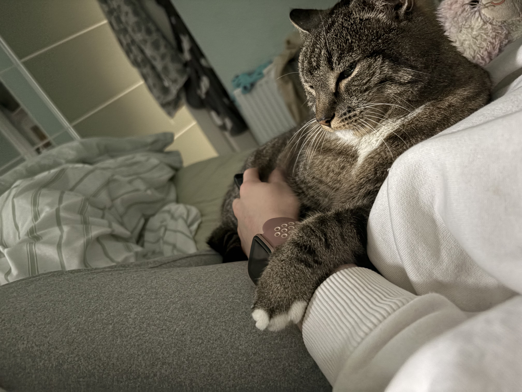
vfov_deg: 53.1
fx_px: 392
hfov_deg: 67.3
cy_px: 196
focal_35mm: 26
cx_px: 261
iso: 1000
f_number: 1.6
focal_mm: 5.96
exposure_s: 1/18
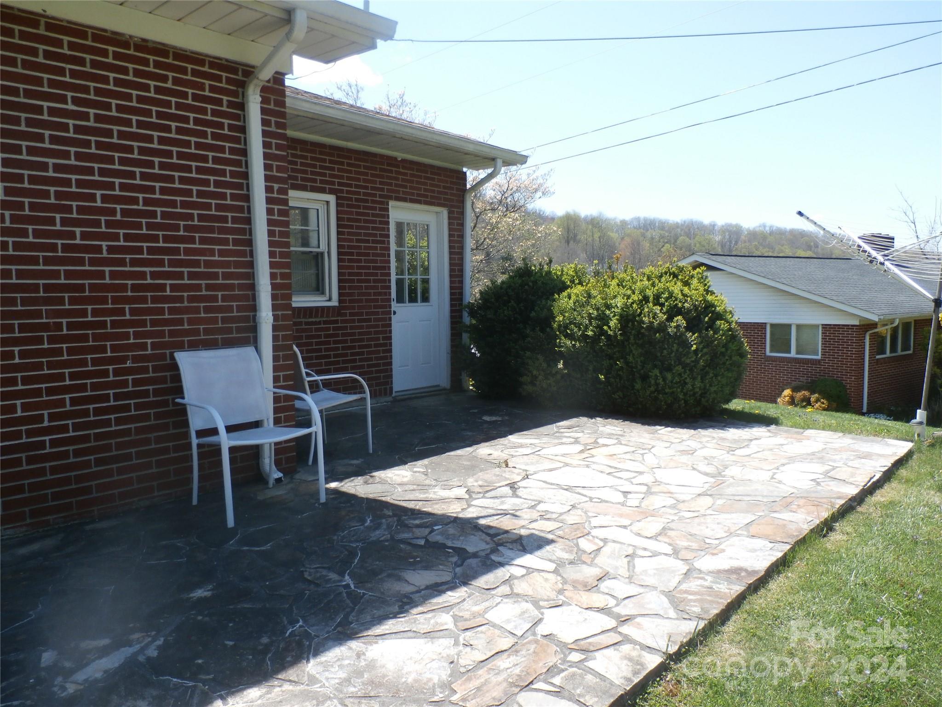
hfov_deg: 69.4
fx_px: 680
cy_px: 354
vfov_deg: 54.9
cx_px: 471
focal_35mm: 25
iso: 100
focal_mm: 4.5
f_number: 3
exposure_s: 1/640
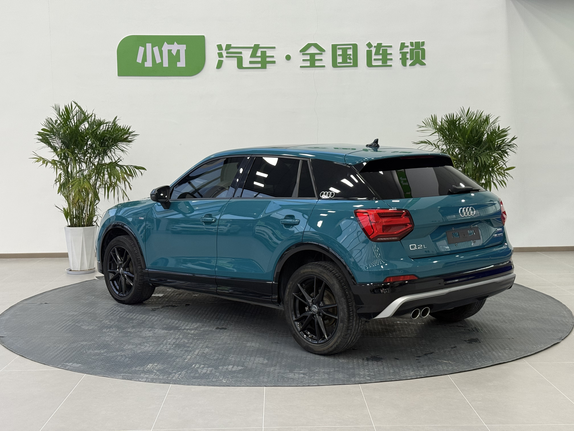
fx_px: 796
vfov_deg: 30.3
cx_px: 287
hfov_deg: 39.7
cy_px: 216
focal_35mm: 48
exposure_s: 1/50
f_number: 1.78
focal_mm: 6.76
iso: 64
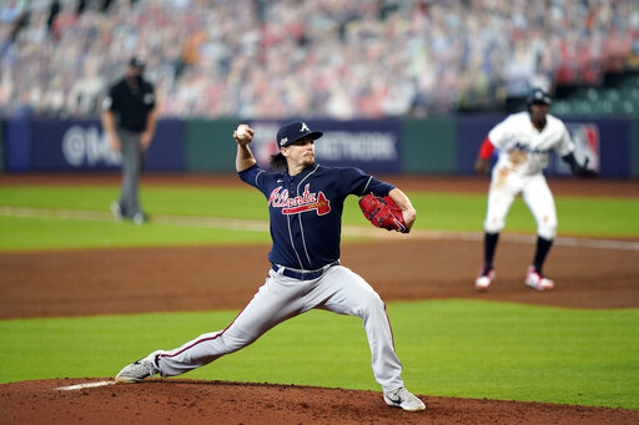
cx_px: 320
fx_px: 7097
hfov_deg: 5.2
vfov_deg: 3.4
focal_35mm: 400
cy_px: 212
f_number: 2.8
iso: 2500
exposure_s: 1/2000
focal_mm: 400
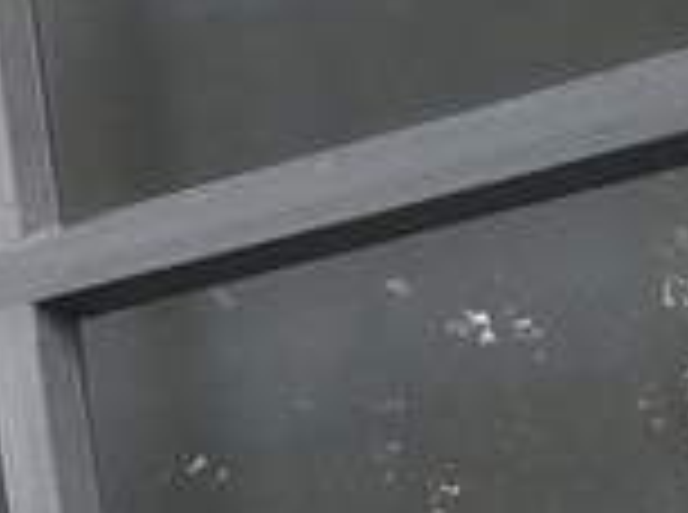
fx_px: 3767
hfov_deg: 8.8
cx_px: -1286
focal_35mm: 190
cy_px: 126
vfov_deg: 7.8
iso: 25
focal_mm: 4.15
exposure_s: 1/232
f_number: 2.2
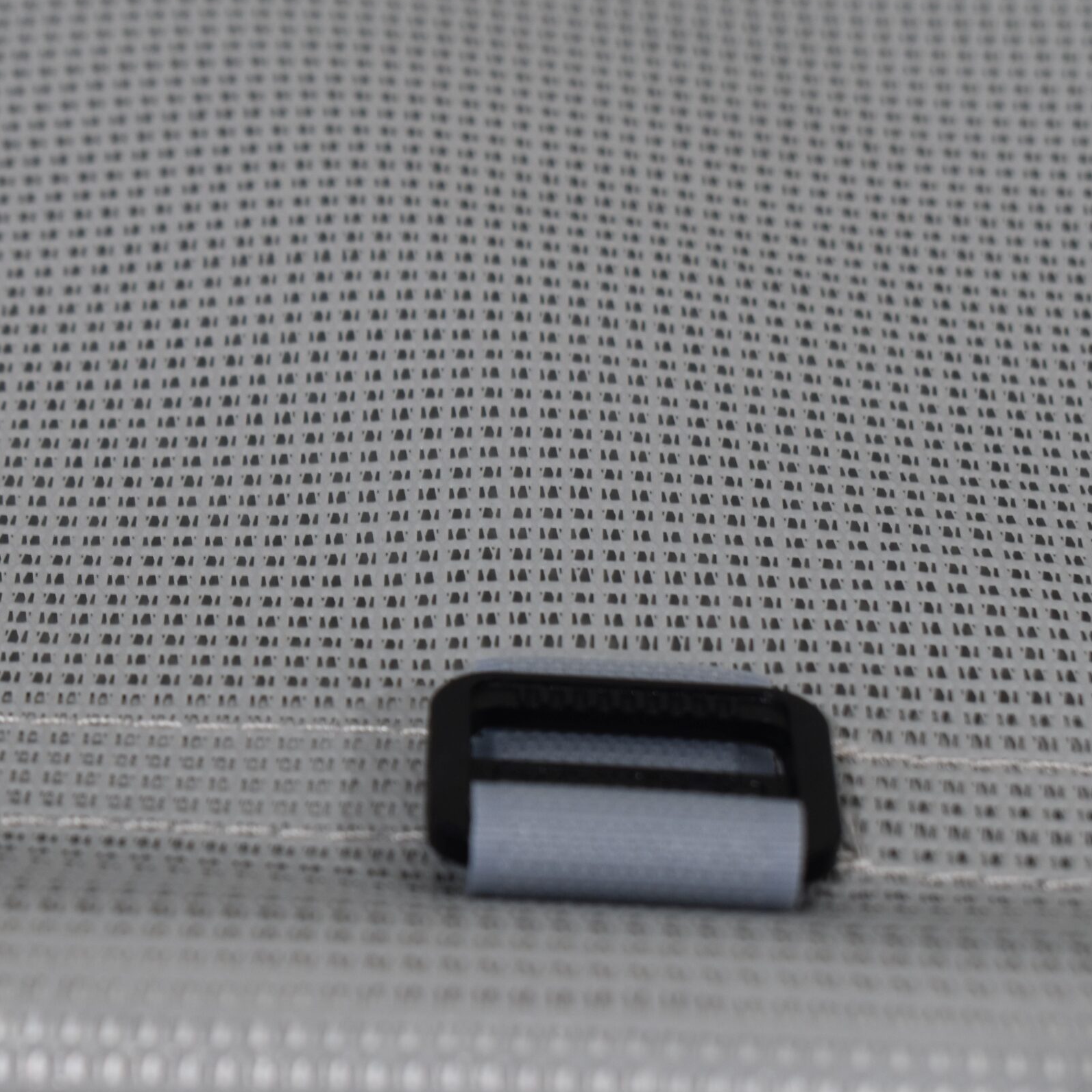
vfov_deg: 15.5
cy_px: 565
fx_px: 4022
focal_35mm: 113
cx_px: 273
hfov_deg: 15.4
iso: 400
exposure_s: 1/60
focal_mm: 55
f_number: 7.1
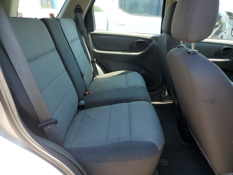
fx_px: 175
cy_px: 88
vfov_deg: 53.1
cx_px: 116
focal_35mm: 26
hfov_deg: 67.3
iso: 50
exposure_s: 1/357
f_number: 1.5
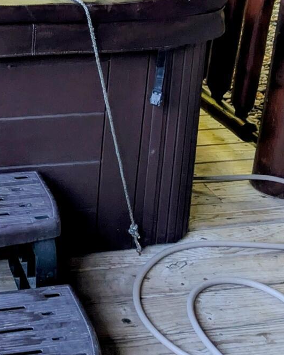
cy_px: 19
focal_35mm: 53
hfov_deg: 24.8
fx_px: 557
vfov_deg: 33.1
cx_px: -86
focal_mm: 2.02
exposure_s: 1/641
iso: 43
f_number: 1.7
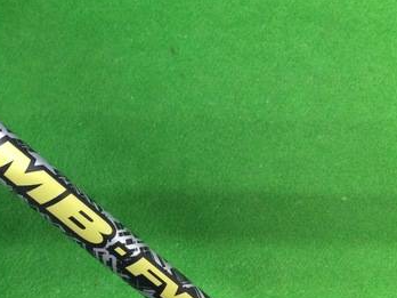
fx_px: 654
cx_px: 58
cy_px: 176
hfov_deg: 32.5
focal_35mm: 57
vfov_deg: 25.6
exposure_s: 1/30
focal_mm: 3.3
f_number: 2.4
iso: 200
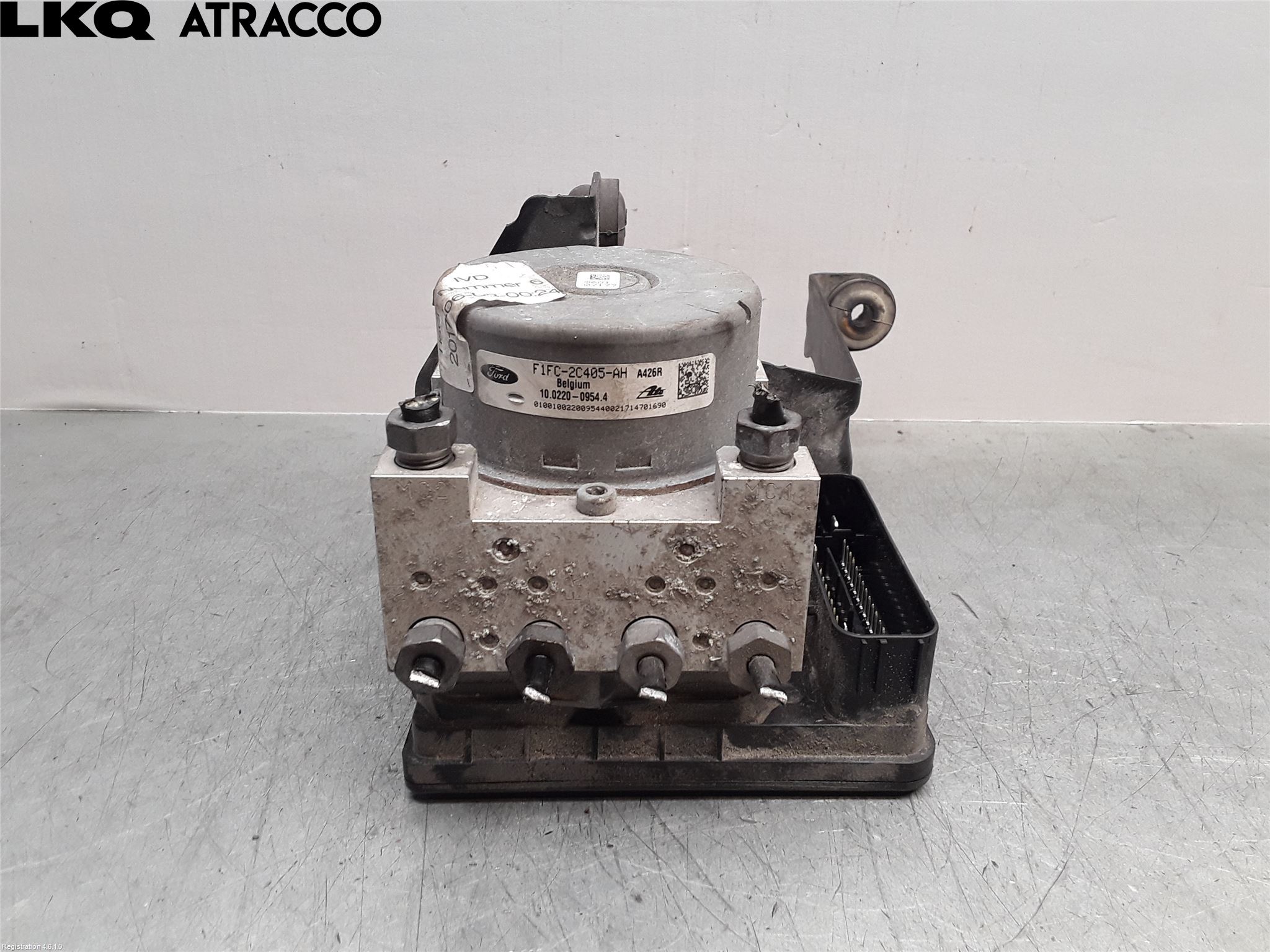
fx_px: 1027
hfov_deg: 63.4
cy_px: 476
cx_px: 635
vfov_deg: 49.7
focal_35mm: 28
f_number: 1.9
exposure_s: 1/50
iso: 50
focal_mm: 2.91
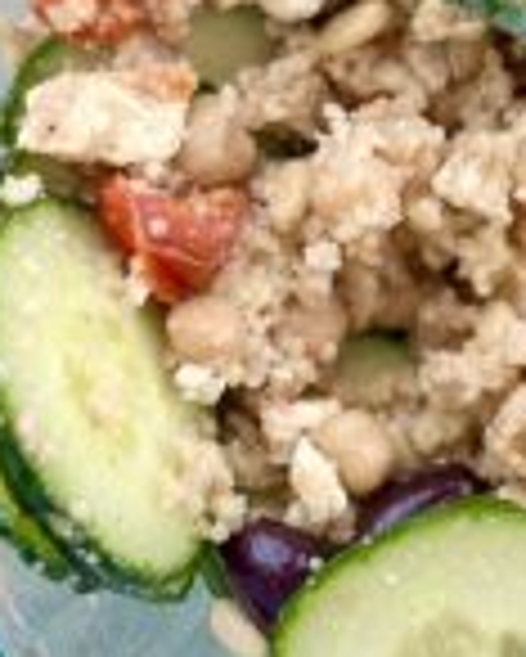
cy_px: 99
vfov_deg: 12.0
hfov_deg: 9.7
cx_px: 389
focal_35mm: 160
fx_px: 3110
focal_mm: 6.86
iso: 125
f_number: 1.78
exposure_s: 1/110
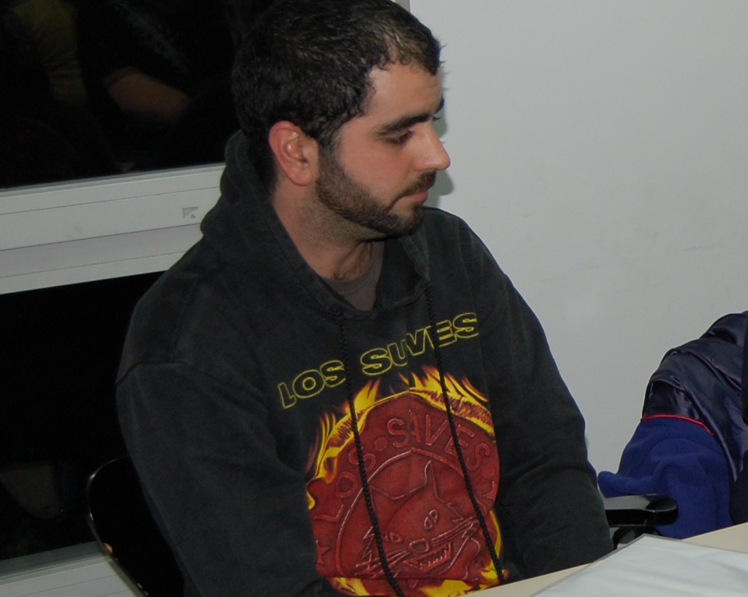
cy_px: 317
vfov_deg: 16.8
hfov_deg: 20.1
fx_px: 2021
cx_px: 817
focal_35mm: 91
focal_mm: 23
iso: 400
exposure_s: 1/60
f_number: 3.8
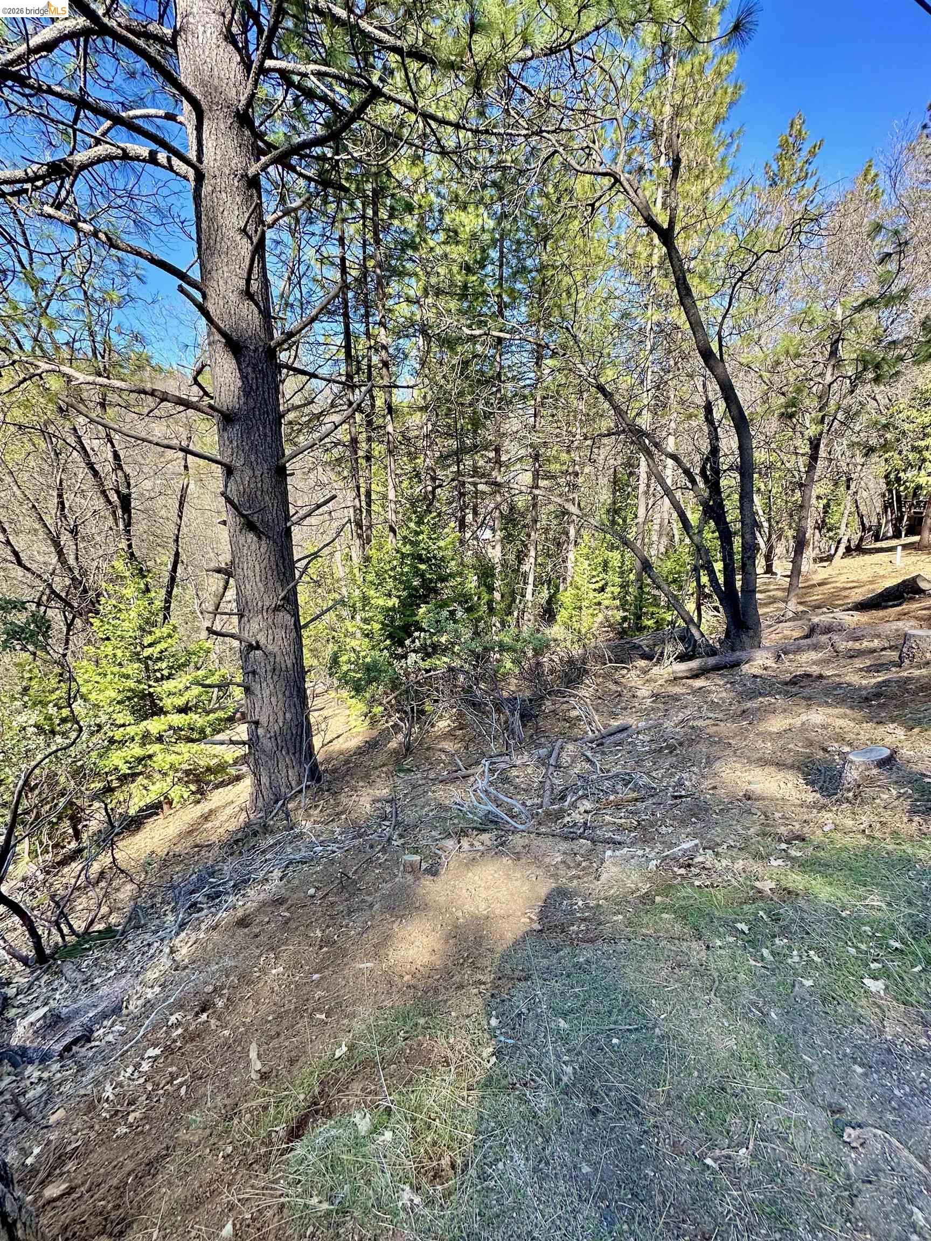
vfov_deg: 102.1
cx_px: 466
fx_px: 502
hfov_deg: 85.7
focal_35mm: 14
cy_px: 620
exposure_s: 1/238
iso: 40
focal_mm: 2.22
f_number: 2.2
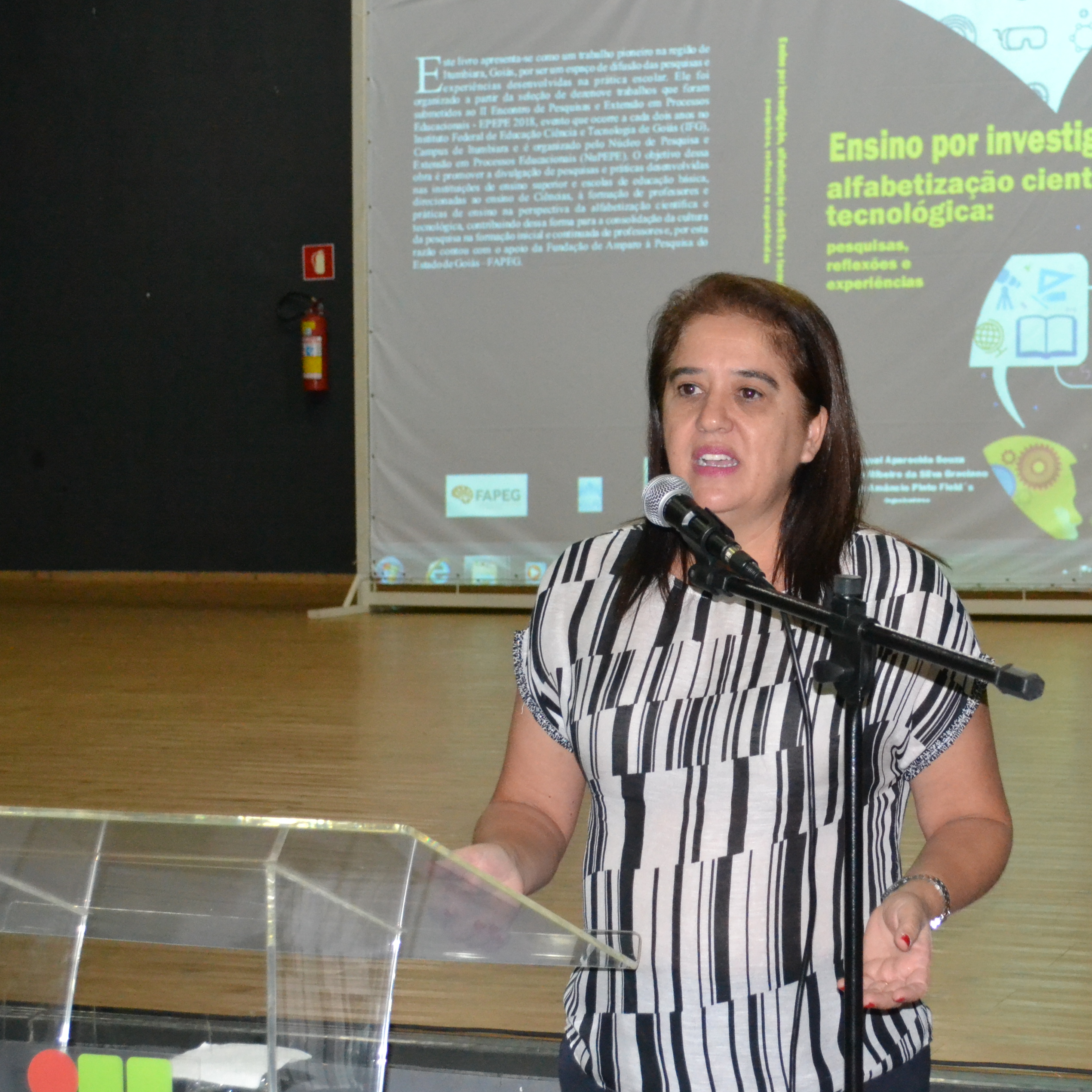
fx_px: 2641
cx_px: 798
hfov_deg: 23.2
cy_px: 580
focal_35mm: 74
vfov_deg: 23.4
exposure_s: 1/60
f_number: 4.8
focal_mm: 32
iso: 3200
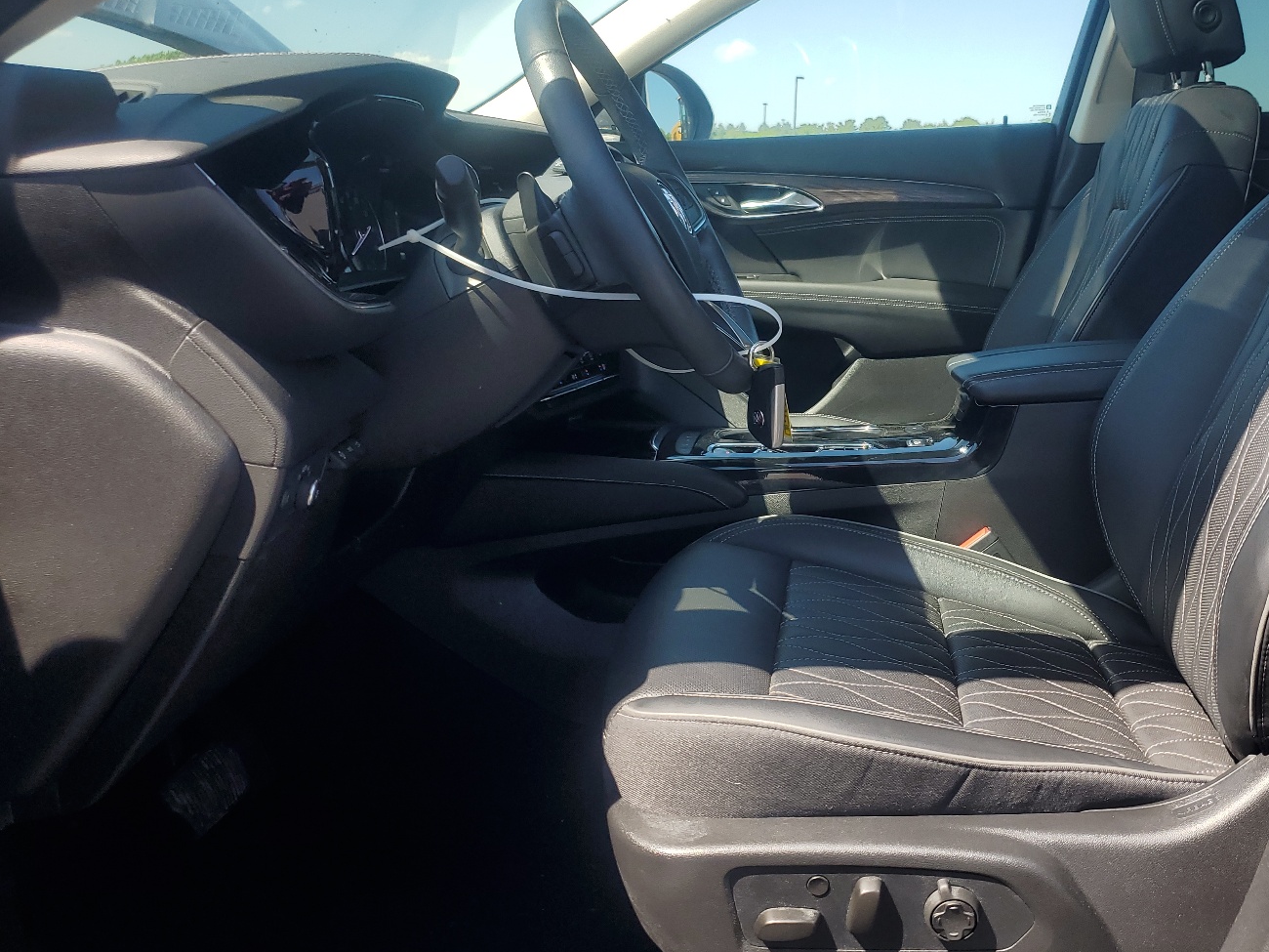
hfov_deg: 56.4
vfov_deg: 44.0
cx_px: 765
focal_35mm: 32
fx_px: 1173
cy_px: 389
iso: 50
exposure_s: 1/909
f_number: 1.5
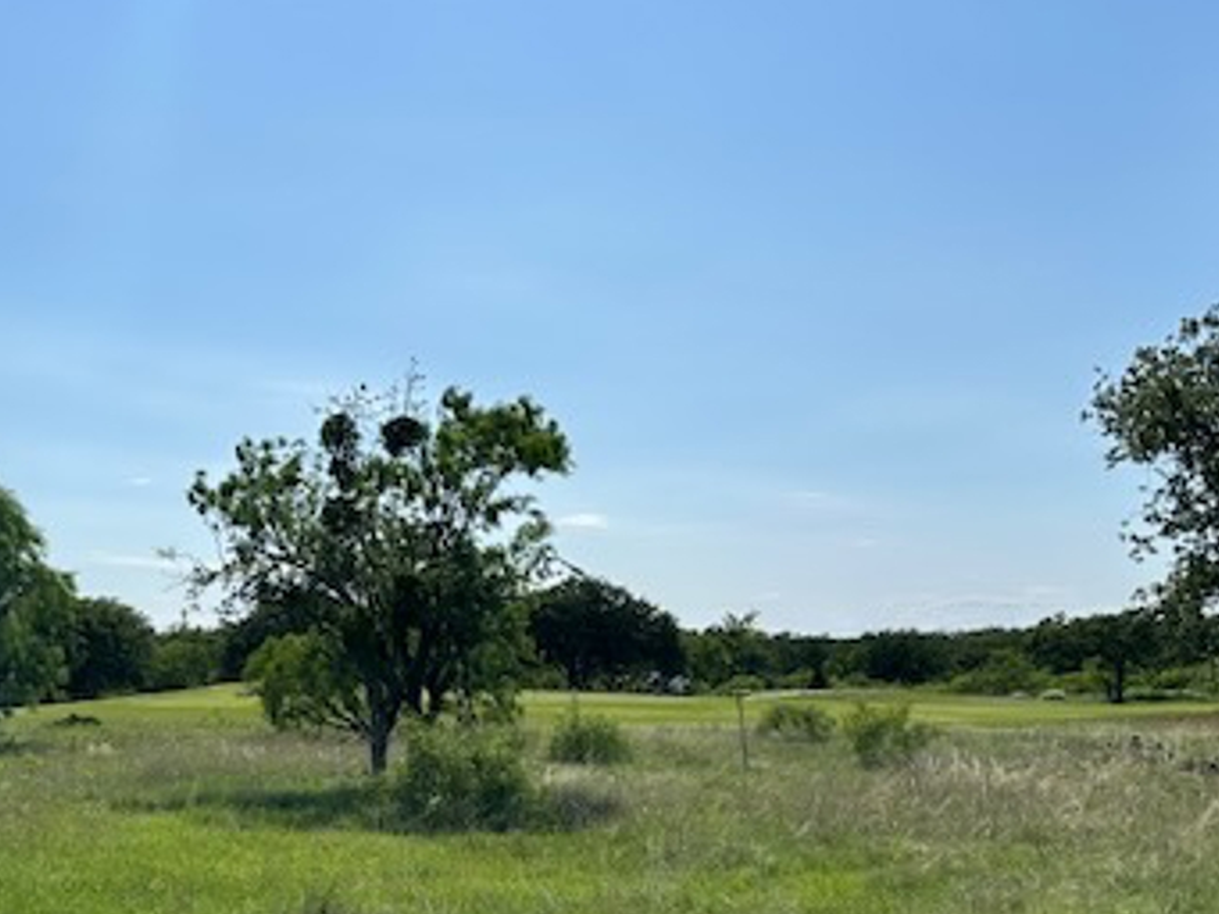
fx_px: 1585
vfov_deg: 31.7
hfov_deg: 41.4
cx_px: 379
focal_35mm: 45
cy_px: 661
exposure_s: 1/9709
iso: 80
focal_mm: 6.86
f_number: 1.78
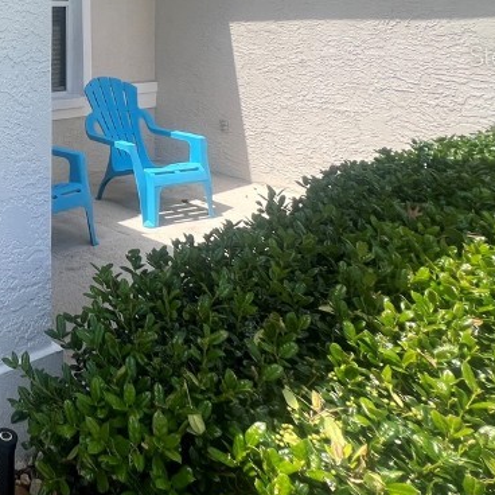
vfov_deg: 46.4
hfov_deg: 38.5
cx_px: -93
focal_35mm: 32
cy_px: 55
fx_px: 518
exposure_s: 1/1014
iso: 32
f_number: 1.8
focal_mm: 1.57
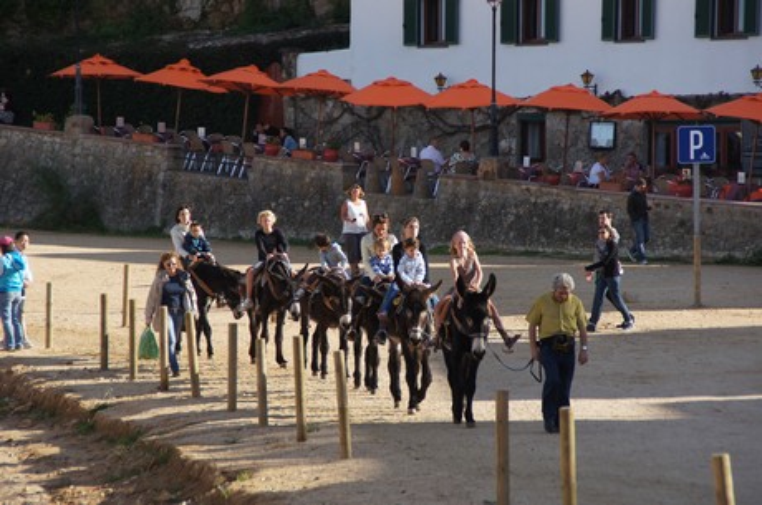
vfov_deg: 6.8
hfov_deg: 10.2
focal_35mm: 202
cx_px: 381
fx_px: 4279
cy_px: 252
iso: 100
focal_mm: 135
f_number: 6.3
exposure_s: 1/250
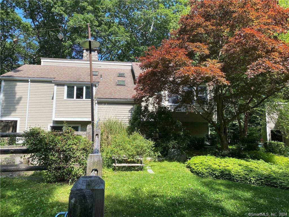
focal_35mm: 26
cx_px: 144
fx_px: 217
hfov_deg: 67.3
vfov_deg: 53.1
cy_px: 108
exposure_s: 1/782
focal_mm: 4.25
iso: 32
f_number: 1.8
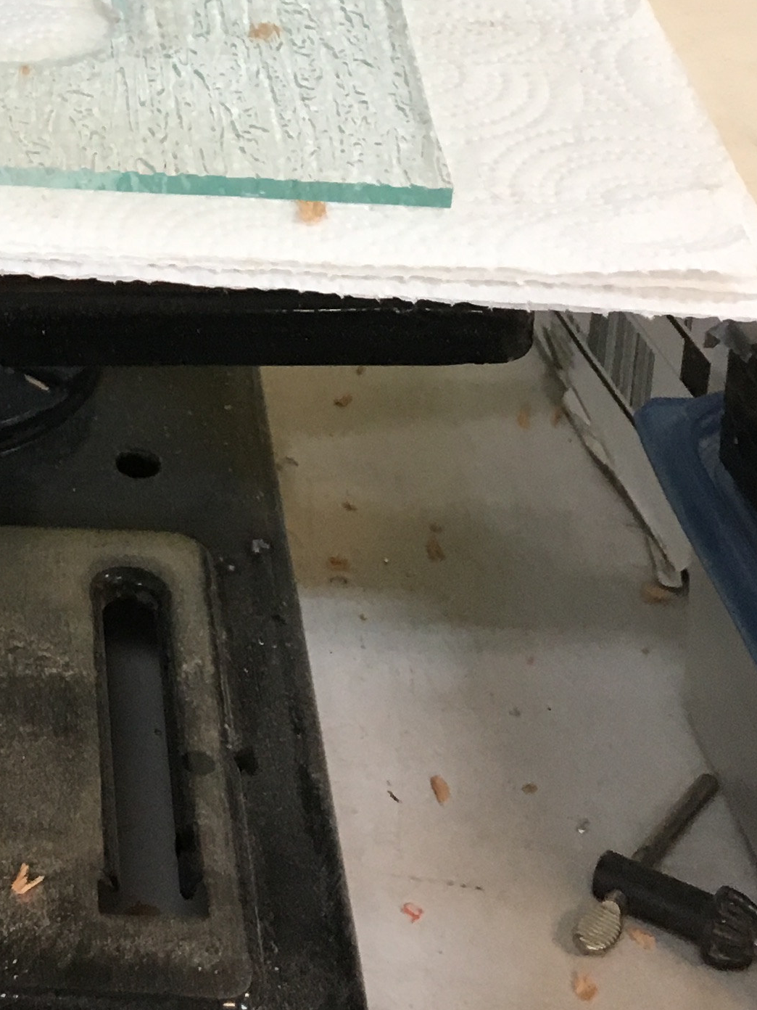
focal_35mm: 84
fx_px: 2449
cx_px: -66
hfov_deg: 17.0
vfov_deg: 21.3
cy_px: -265
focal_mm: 4.15
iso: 80
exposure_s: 1/30
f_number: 2.2
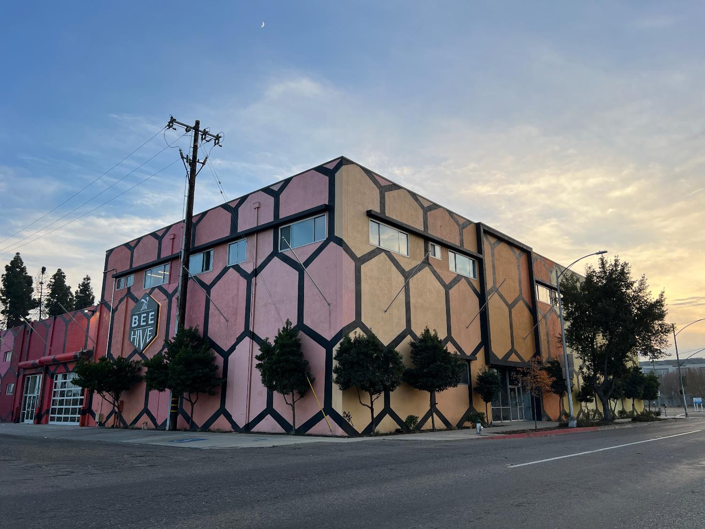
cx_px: 352
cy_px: 264
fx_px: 530
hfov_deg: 67.3
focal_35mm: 26
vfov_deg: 53.1
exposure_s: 1/539
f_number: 1.5
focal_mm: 5.7
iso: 50
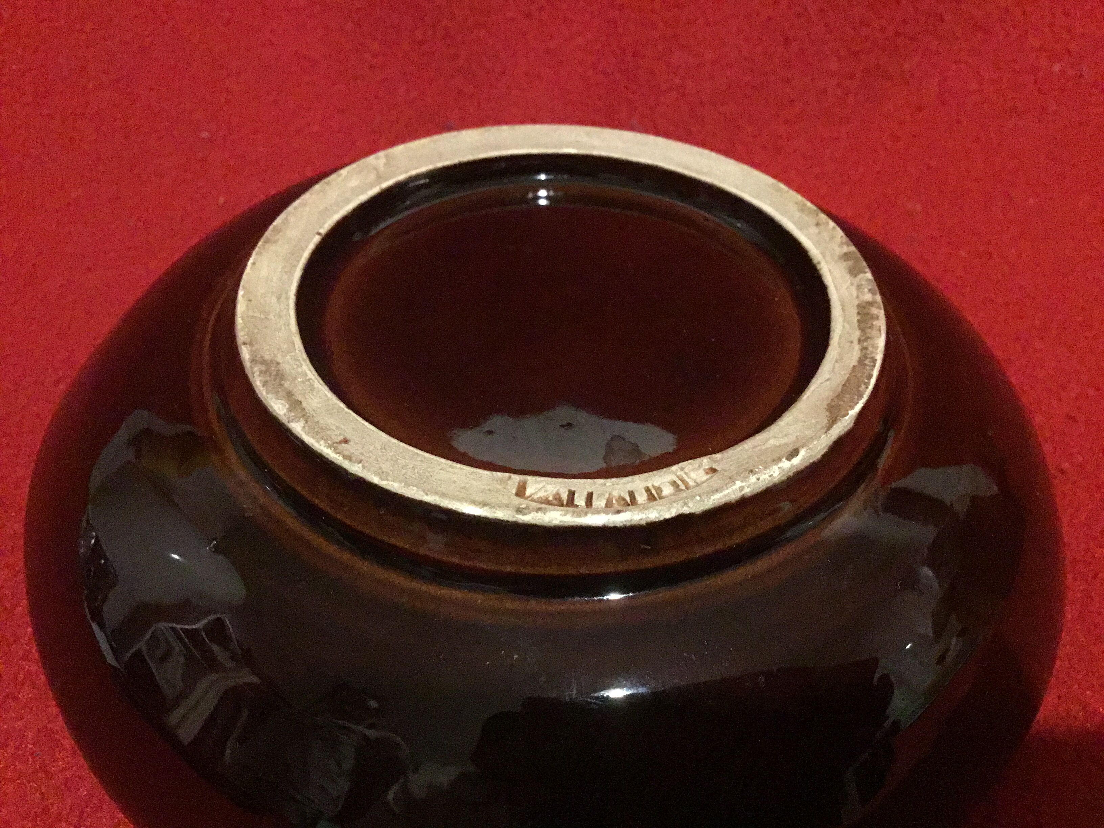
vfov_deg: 45.4
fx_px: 989
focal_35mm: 31
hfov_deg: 58.4
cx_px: 552
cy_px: 414
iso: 640
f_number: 2.4
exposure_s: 1/17
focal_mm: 3.3
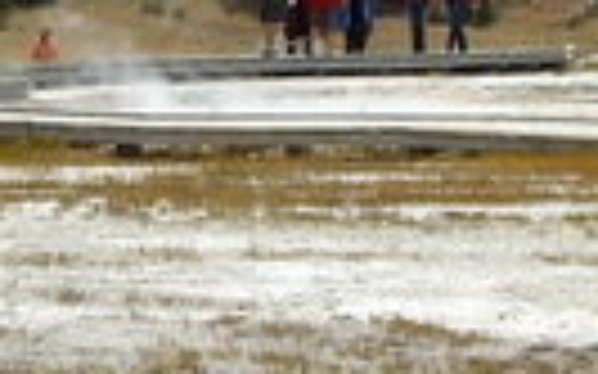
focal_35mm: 403
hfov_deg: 5.2
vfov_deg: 3.2
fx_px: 6565
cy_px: -180
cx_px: 274
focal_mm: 12.8
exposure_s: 1/200
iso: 50
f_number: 6.5
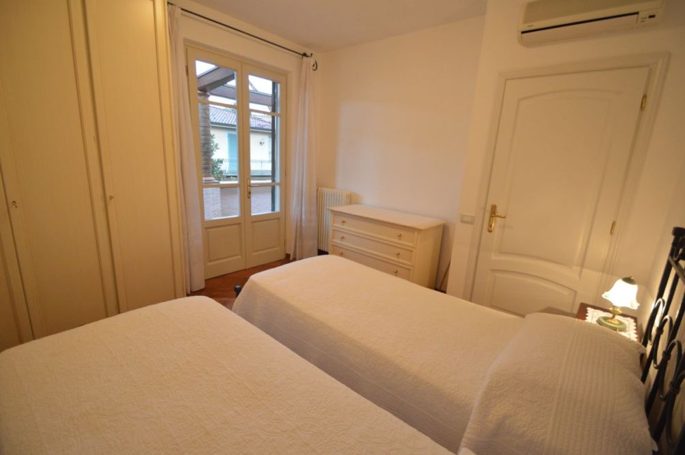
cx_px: 342
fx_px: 285
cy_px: 228
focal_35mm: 15
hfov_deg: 100.5
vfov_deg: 77.2
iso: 1250
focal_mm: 10
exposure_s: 1/60
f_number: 3.5
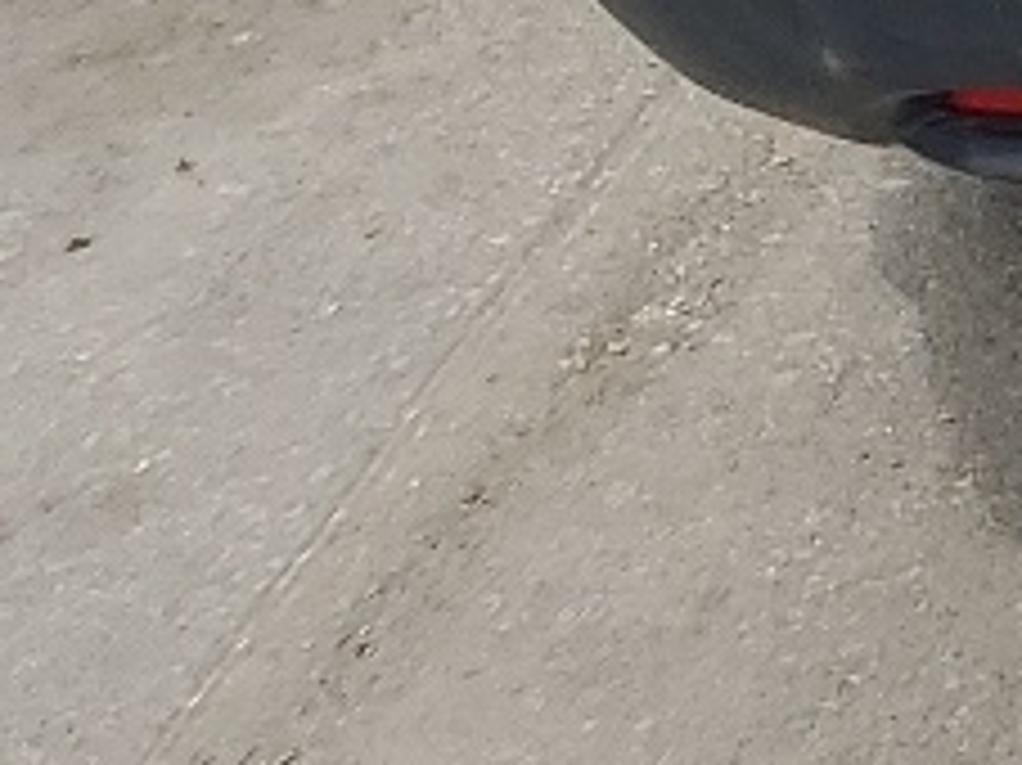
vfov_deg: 7.1
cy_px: -1683
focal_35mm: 183
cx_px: 2886
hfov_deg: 9.1
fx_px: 5400
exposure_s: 1/2000
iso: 50
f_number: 1.5
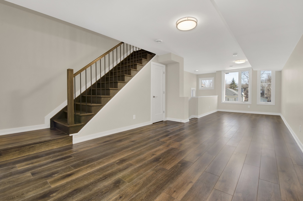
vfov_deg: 77.1
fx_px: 126
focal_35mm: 15
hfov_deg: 100.5
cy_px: 100
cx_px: 152
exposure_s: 1/5
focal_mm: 10
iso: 320
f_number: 8
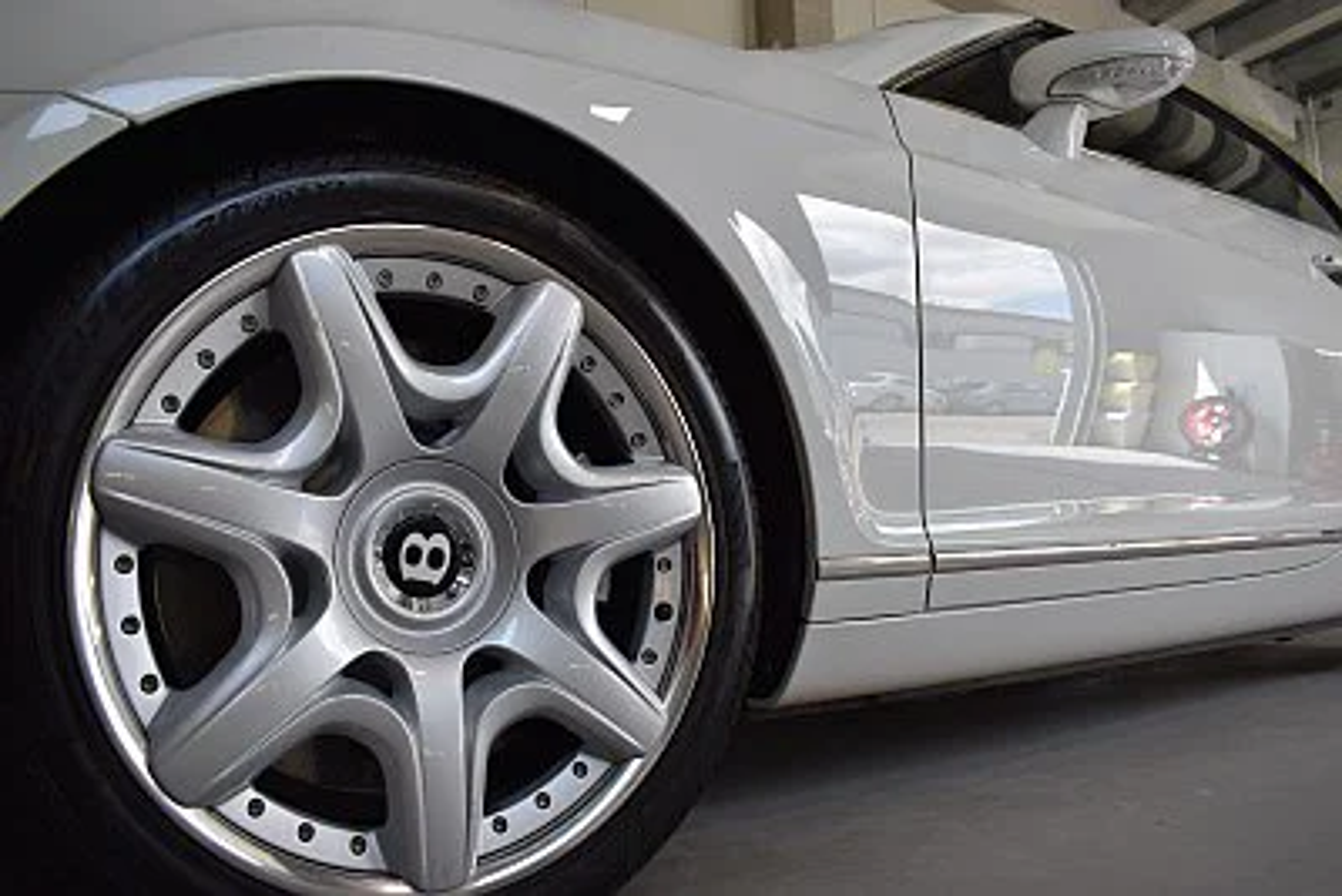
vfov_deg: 48.0
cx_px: 671
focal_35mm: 27
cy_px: 448
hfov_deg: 67.4
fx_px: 1007
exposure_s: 1/125
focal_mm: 18
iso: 250
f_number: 5.6
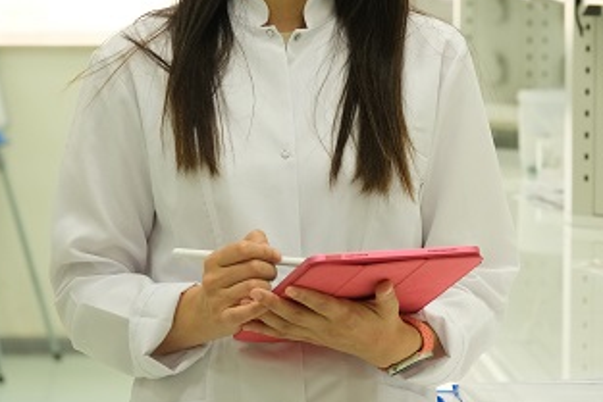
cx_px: 441
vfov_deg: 6.6
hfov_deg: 9.9
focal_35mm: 207
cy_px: 62
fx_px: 3469
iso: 1600
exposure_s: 1/200
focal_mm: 72.1
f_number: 4
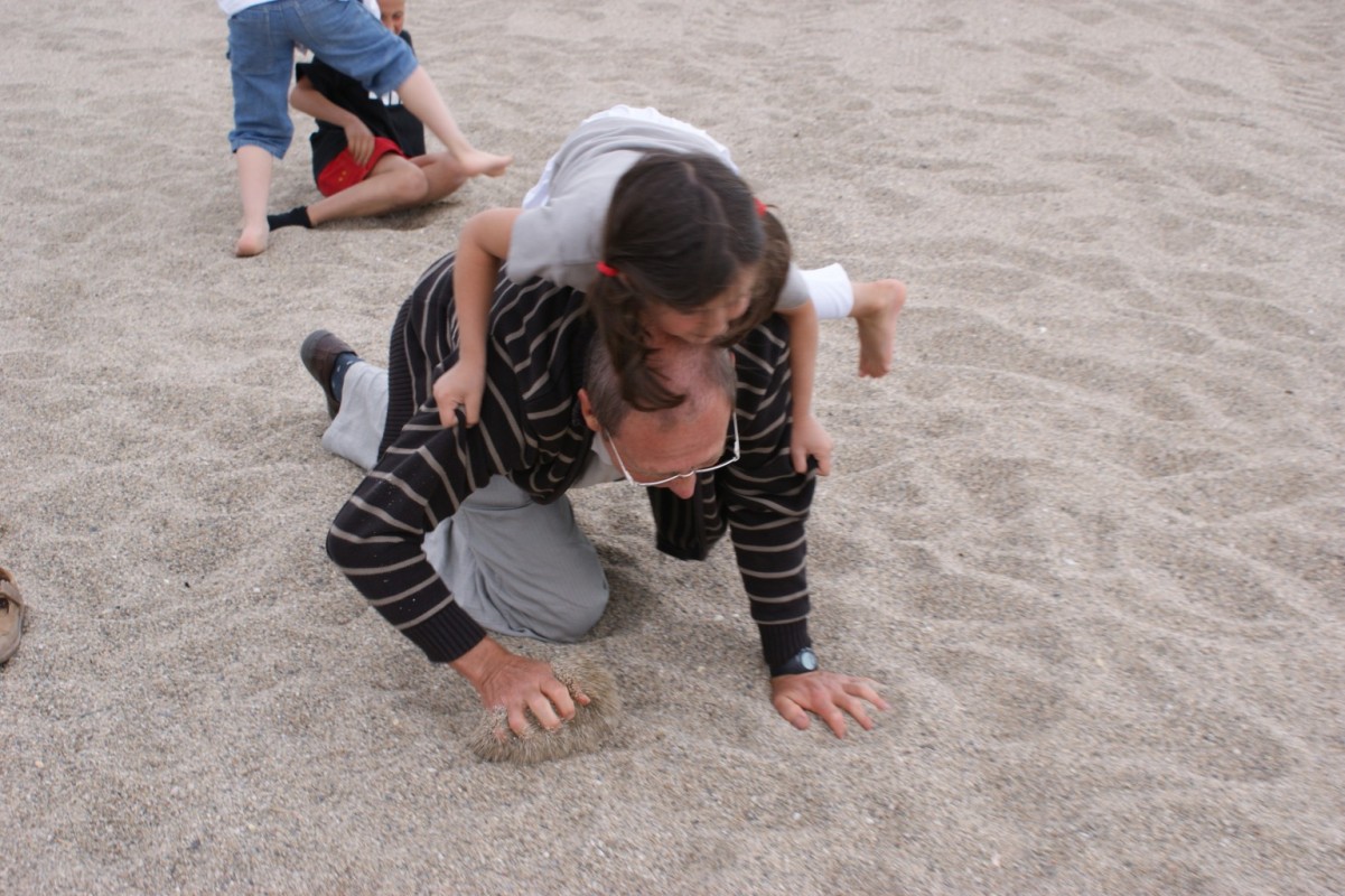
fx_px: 1961
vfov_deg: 25.7
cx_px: 672
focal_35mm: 52
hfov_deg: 37.9
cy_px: 448
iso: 100
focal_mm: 35
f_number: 5.6
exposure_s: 1/60
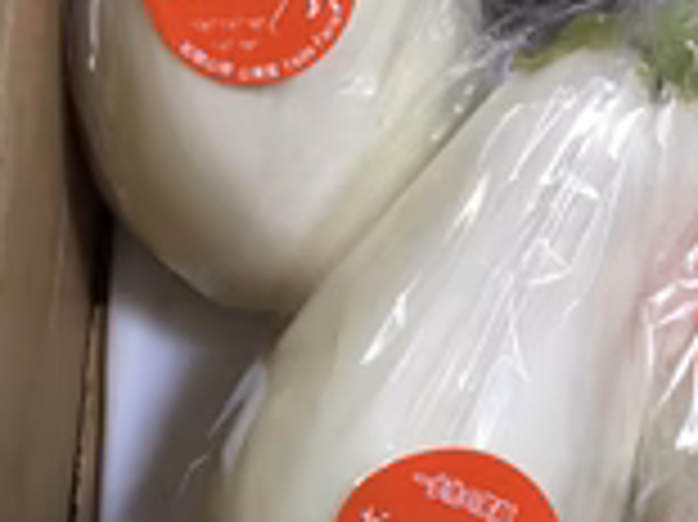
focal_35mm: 75
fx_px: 1511
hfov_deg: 25.4
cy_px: 104
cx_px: 585
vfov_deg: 19.4
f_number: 2.2
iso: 50
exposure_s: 1/30
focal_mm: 4.15
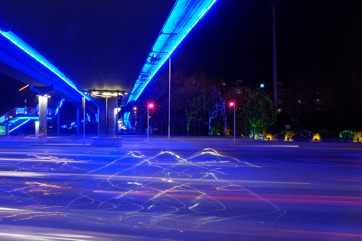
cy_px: 120
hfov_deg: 73.7
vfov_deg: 53.2
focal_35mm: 24
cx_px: 181
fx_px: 241
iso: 200
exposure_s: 5
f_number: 22
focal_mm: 16
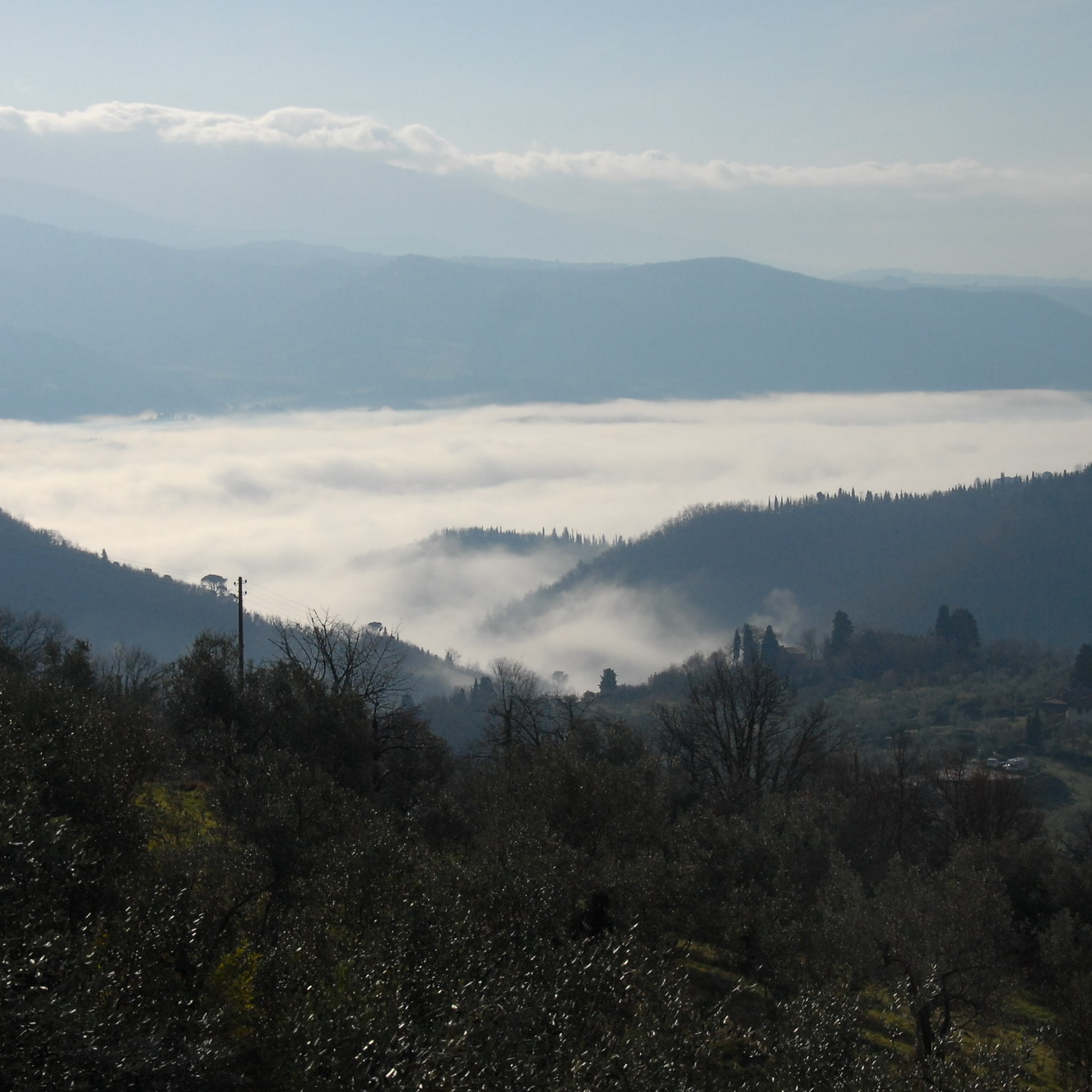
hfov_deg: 21.5
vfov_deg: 21.4
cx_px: 537
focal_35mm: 81
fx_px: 2883
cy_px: 580
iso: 400
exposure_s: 1/6400
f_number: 5.6
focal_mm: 35
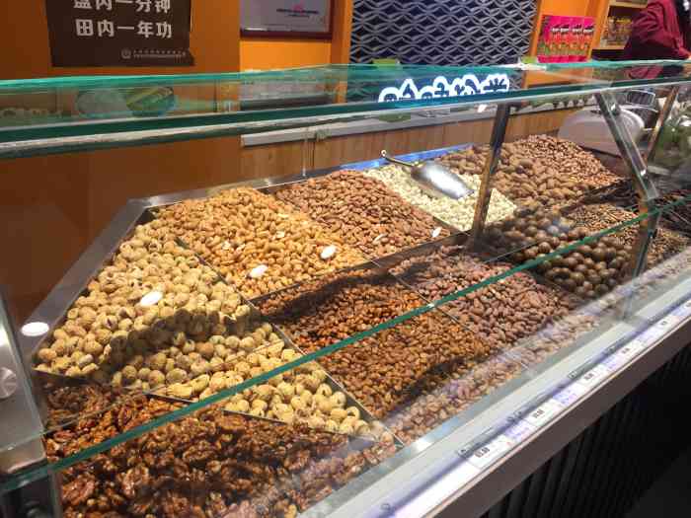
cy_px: 259
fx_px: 579
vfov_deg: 48.2
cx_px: 346
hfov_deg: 61.7
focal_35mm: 29
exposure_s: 1/50
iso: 32
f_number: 2.2
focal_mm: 4.15
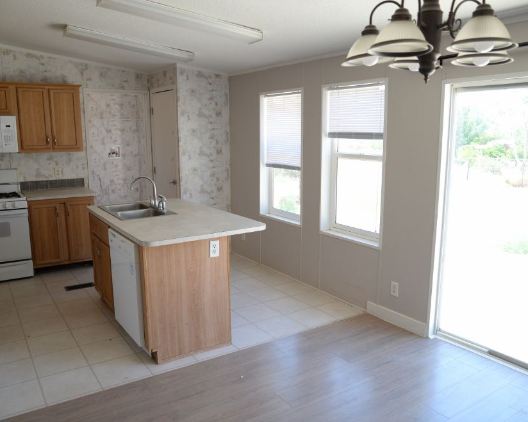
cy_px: 213
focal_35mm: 28
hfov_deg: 62.2
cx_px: 260
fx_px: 437
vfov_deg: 51.5
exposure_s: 1/400
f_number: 4
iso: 1000
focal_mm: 24
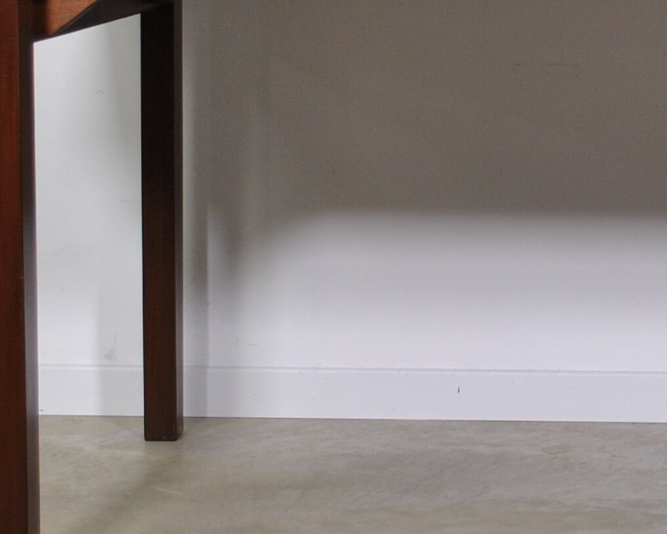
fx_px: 2547
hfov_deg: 14.7
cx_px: 625
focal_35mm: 129
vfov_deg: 11.9
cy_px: 109
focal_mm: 24
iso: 200
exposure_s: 1/30
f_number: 4.5
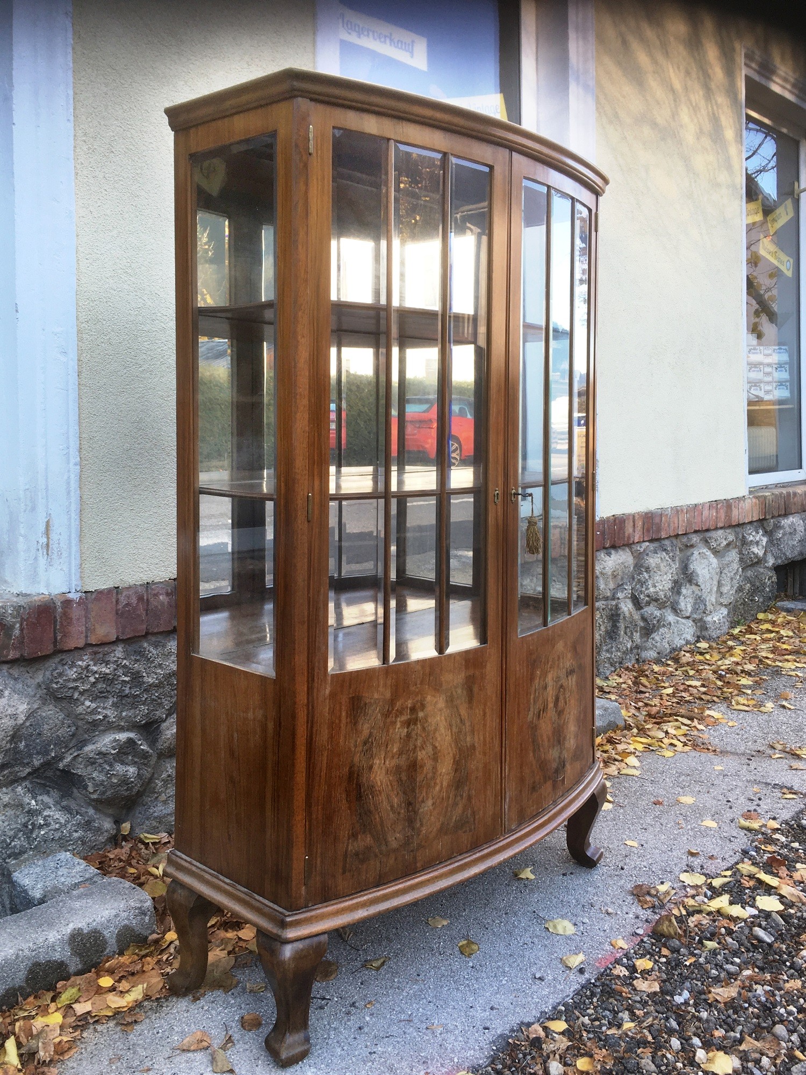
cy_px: 538
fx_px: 900
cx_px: 403
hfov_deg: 48.2
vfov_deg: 61.7
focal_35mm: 29
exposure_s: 1/100
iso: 25
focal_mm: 4.15
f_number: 2.2
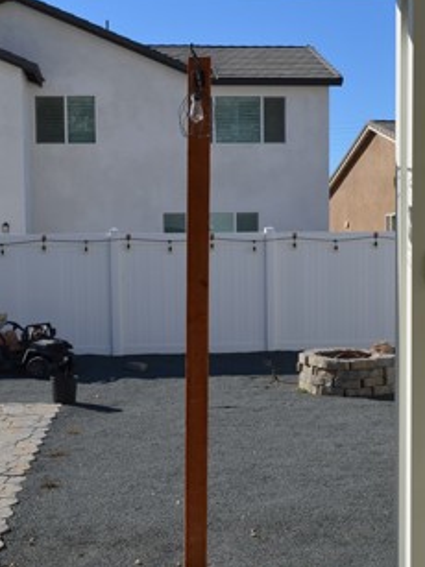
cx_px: 192
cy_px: 323
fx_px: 885
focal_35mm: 54
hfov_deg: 27.0
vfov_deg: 35.5
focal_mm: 18
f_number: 9
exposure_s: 1/320
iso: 100
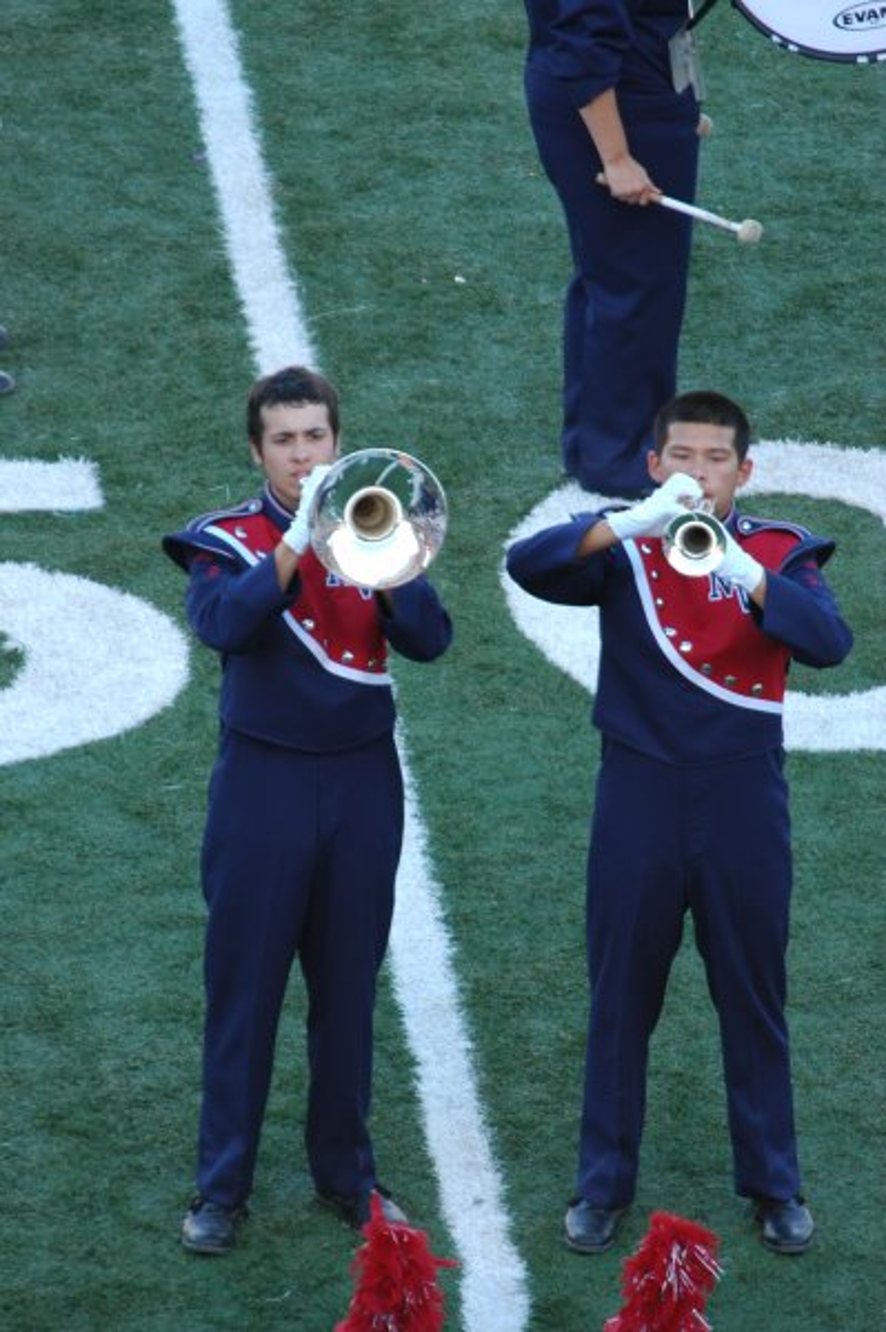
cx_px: 443
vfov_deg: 3.4
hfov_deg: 2.3
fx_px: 22187
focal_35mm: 600
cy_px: 666
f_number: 5.6
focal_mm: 400
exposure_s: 1/100
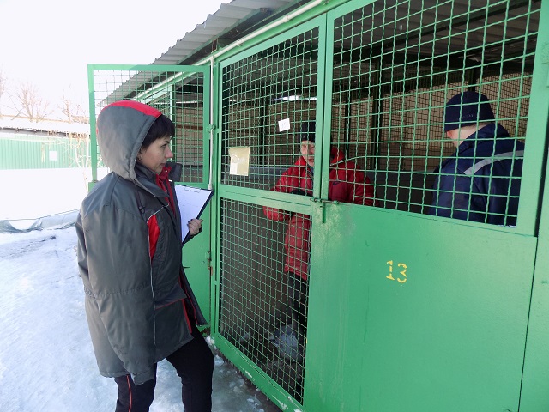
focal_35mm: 23
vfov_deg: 58.9
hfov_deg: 73.9
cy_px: 206
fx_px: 365
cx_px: 274
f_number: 3.1
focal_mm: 4
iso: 80
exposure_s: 1/250
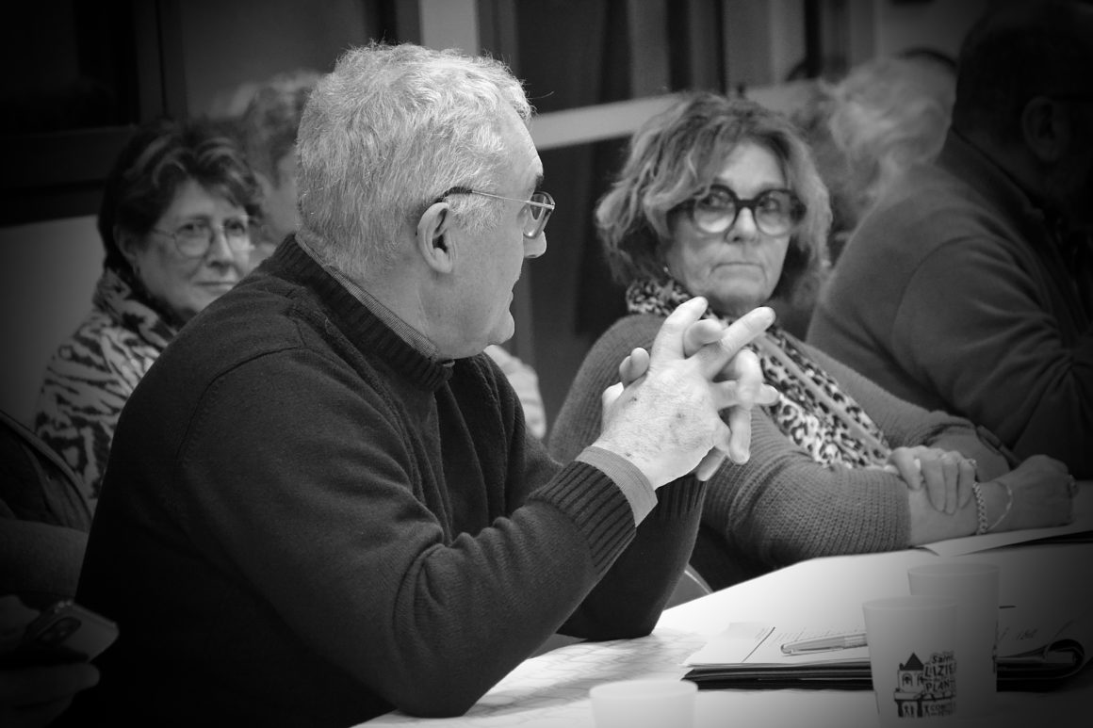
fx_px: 4781
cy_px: 364
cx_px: 546
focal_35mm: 158
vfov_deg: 8.7
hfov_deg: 13.0
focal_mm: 105
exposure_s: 1/40
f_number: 5.6
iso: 3200
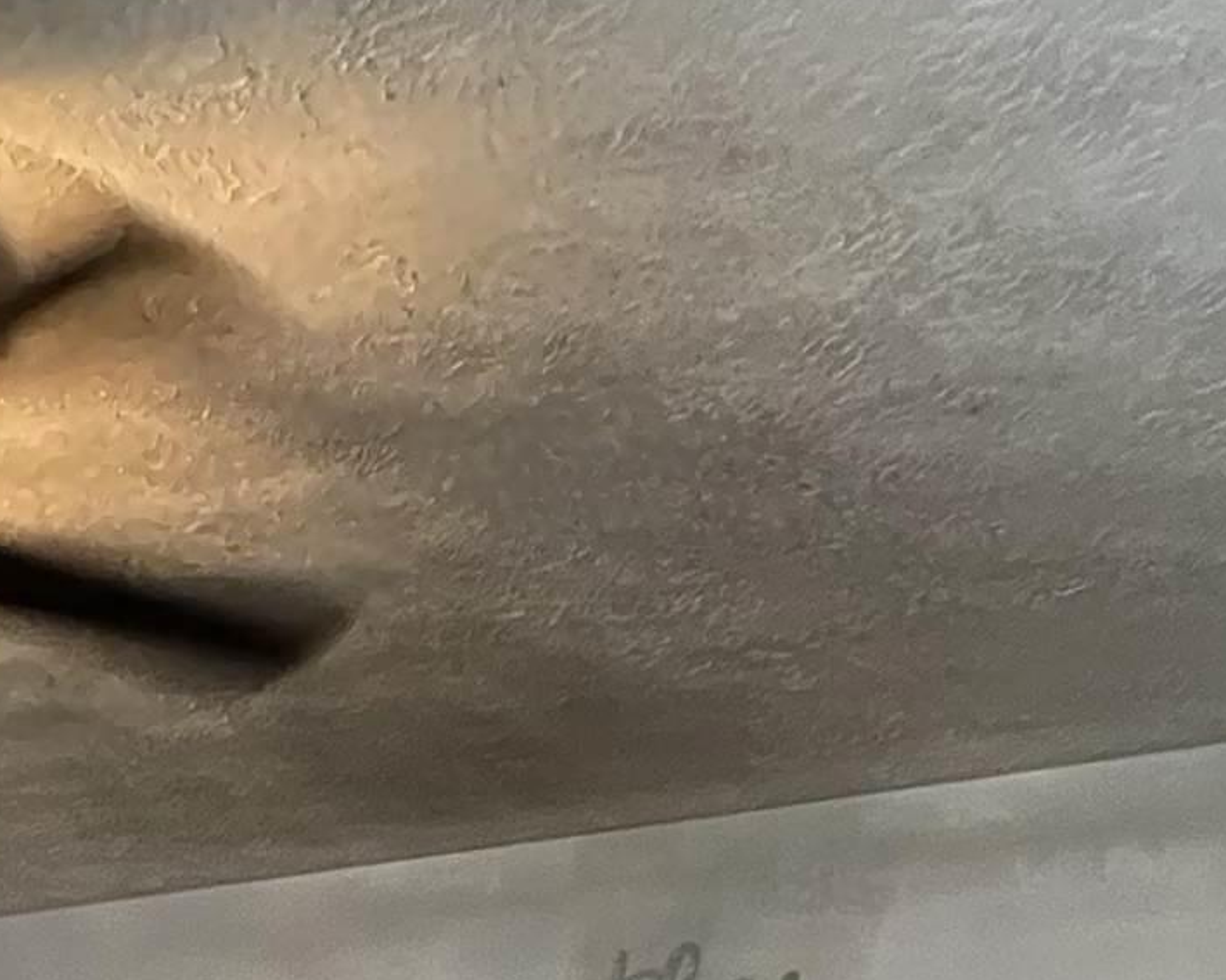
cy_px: 1777
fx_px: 1995
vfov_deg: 19.9
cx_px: -24
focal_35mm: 55
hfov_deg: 31.4
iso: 800
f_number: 1.8
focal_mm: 1.57
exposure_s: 1/60
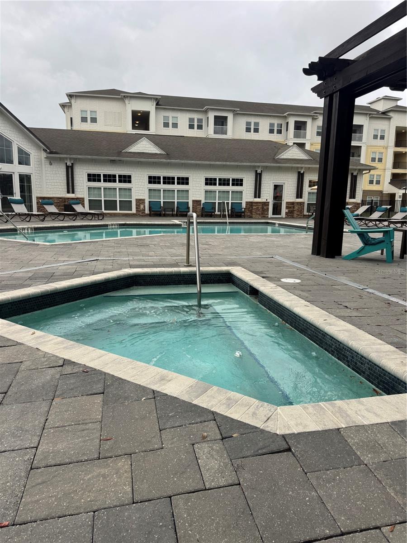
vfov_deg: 71.6
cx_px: 204
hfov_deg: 56.8
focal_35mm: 24
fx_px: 376
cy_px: 272
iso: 80
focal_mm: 6.76
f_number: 1.78
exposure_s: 1/484
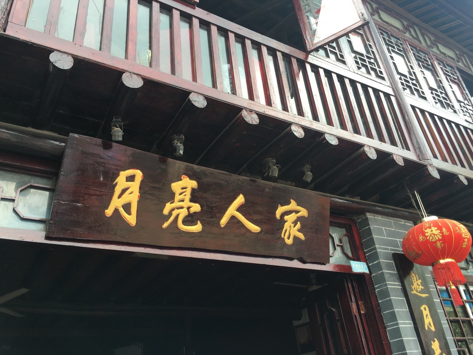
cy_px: 178
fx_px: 396
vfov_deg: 48.2
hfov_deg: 61.7
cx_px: 236
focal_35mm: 29
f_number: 2.2
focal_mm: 4.15
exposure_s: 1/100
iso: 25
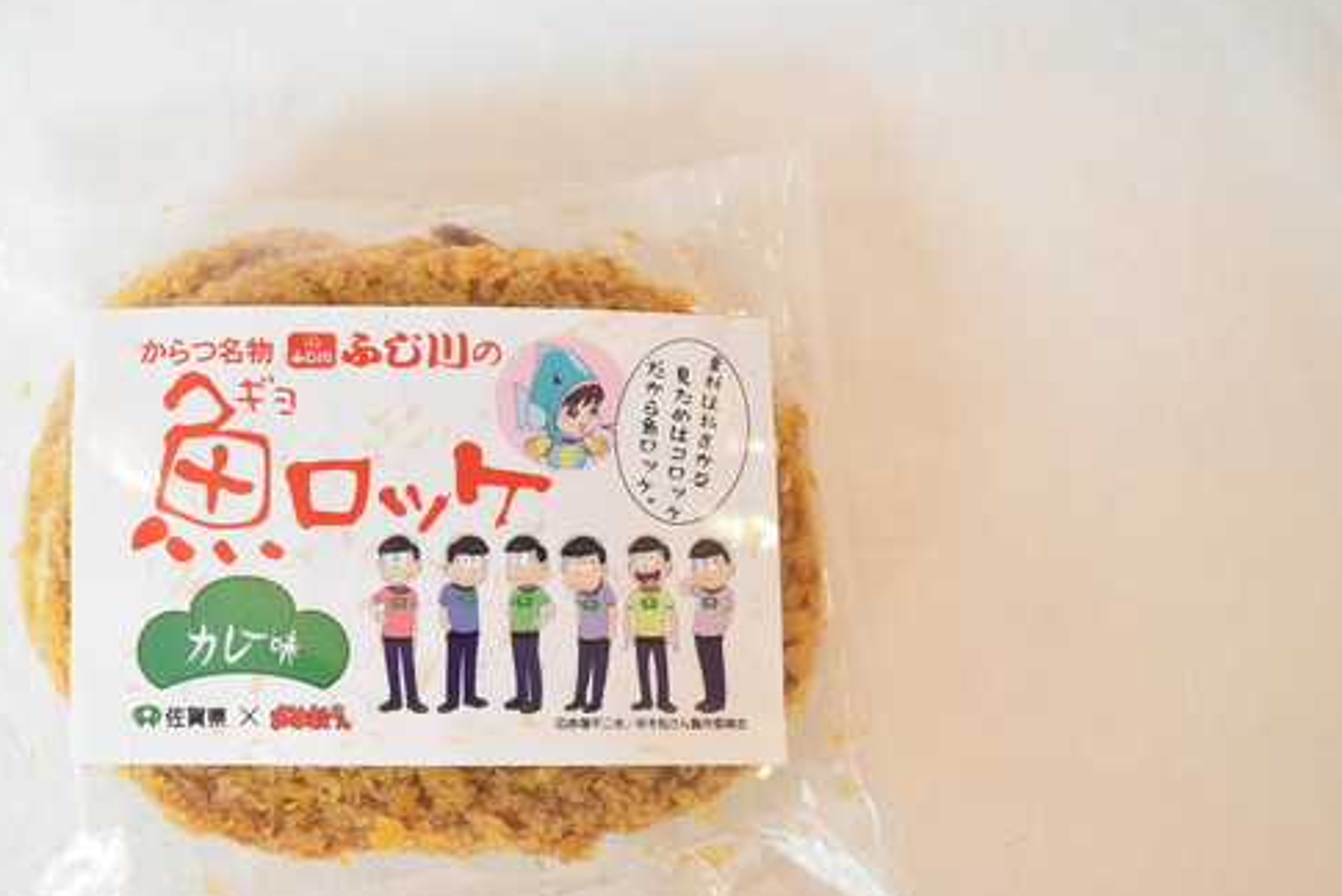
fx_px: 1716
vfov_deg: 29.2
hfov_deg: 42.3
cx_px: 490
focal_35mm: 46
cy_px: 512
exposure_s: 1/125
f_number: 5
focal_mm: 24
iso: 800
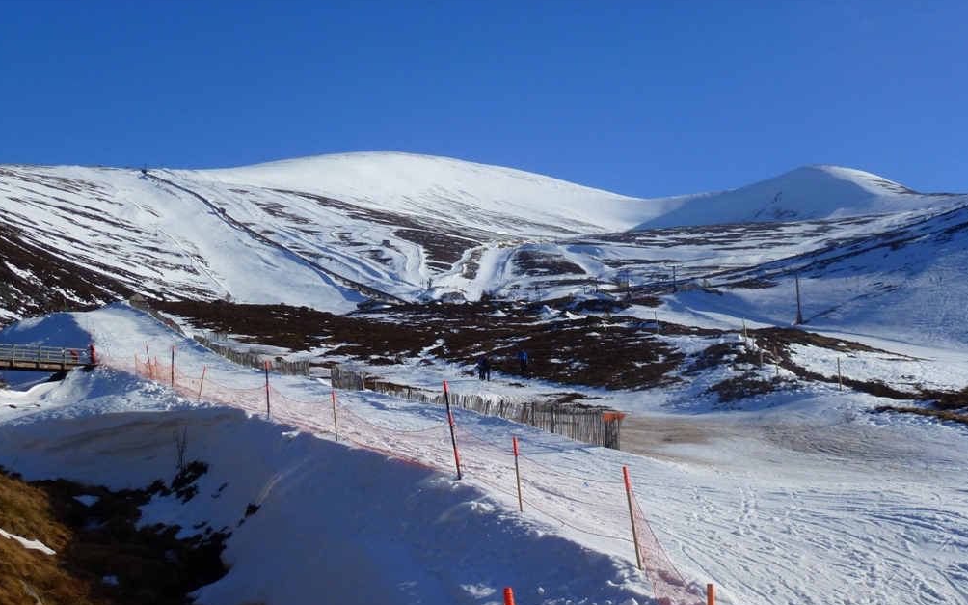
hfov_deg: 38.2
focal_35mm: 53
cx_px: 481
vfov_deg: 24.4
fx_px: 1398
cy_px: 364
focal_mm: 8.7
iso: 100
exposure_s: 1/1600
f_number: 4.1
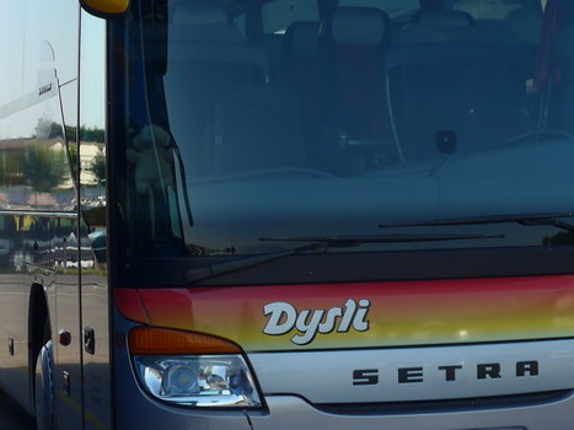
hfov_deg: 17.3
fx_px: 1873
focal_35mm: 113
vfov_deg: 13.1
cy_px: 123
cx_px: 417
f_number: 2.8
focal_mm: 9
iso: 80
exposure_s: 1/640
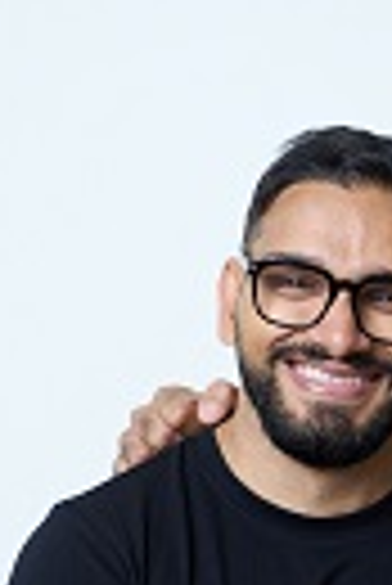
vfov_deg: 6.2
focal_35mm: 327
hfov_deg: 4.2
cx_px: 579
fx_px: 5326
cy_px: 850
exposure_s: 1/200
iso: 125
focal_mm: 85
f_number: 3.2
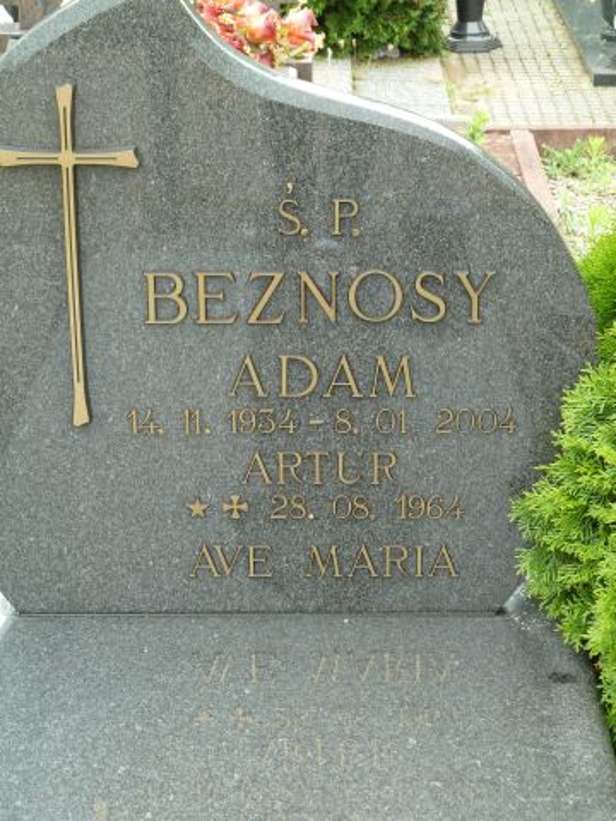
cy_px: 410
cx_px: 308
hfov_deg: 16.4
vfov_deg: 21.8
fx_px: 2135
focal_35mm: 90
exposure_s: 1/40
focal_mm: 14.7
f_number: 4.3
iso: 100
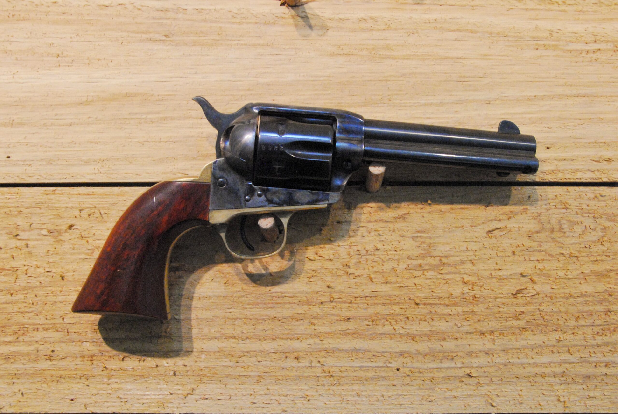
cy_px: 207
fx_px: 619
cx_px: 309
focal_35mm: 36
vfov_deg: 37.0
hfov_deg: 53.1
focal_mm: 24
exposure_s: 1/40
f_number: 9
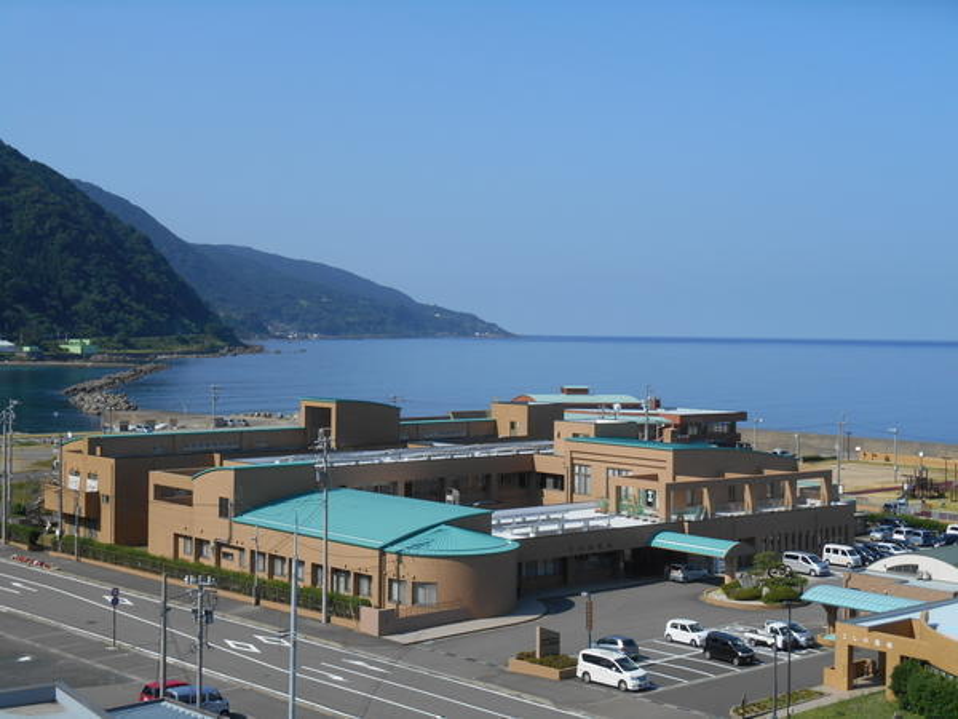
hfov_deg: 36.2
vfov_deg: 27.5
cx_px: 479
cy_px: 360
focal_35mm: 53
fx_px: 1467
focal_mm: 9.5
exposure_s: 1/800
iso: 80
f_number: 4.2
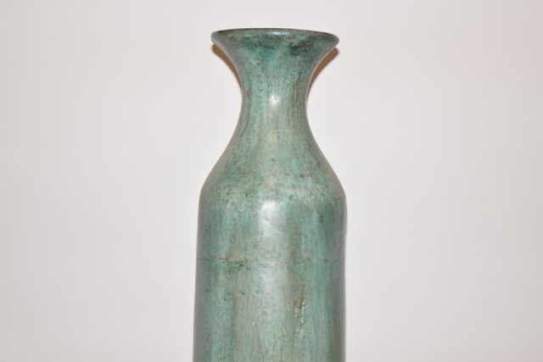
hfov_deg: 24.6
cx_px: 272
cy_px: 181
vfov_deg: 16.6
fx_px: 1245
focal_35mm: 82
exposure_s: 1/125
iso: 800
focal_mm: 55
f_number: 5.6
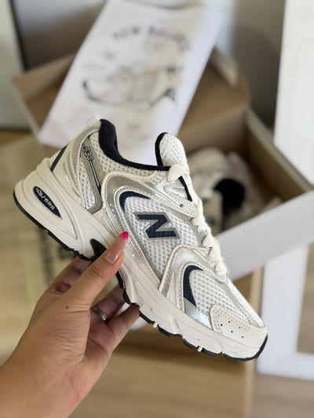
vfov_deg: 39.6
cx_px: 157
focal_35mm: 48
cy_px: 209
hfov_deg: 30.3
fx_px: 580
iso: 50
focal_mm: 6.76
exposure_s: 1/50
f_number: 1.78
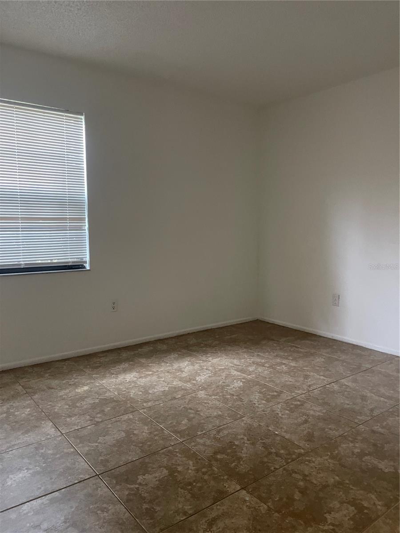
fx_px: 385
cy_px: 266
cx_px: 200
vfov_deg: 69.4
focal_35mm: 25
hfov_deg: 54.9
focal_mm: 5.1
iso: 500
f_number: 1.6
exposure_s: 1/30
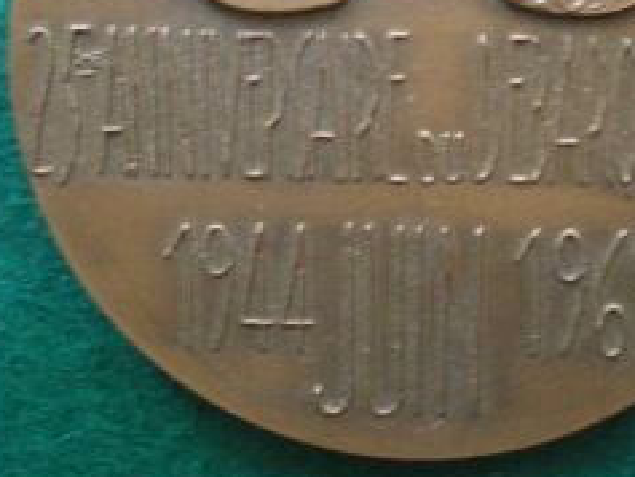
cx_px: 434
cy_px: 13
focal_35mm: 77
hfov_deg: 25.2
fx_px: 1413
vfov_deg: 18.7
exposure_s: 1/5
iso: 400
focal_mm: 6.3
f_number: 3.1
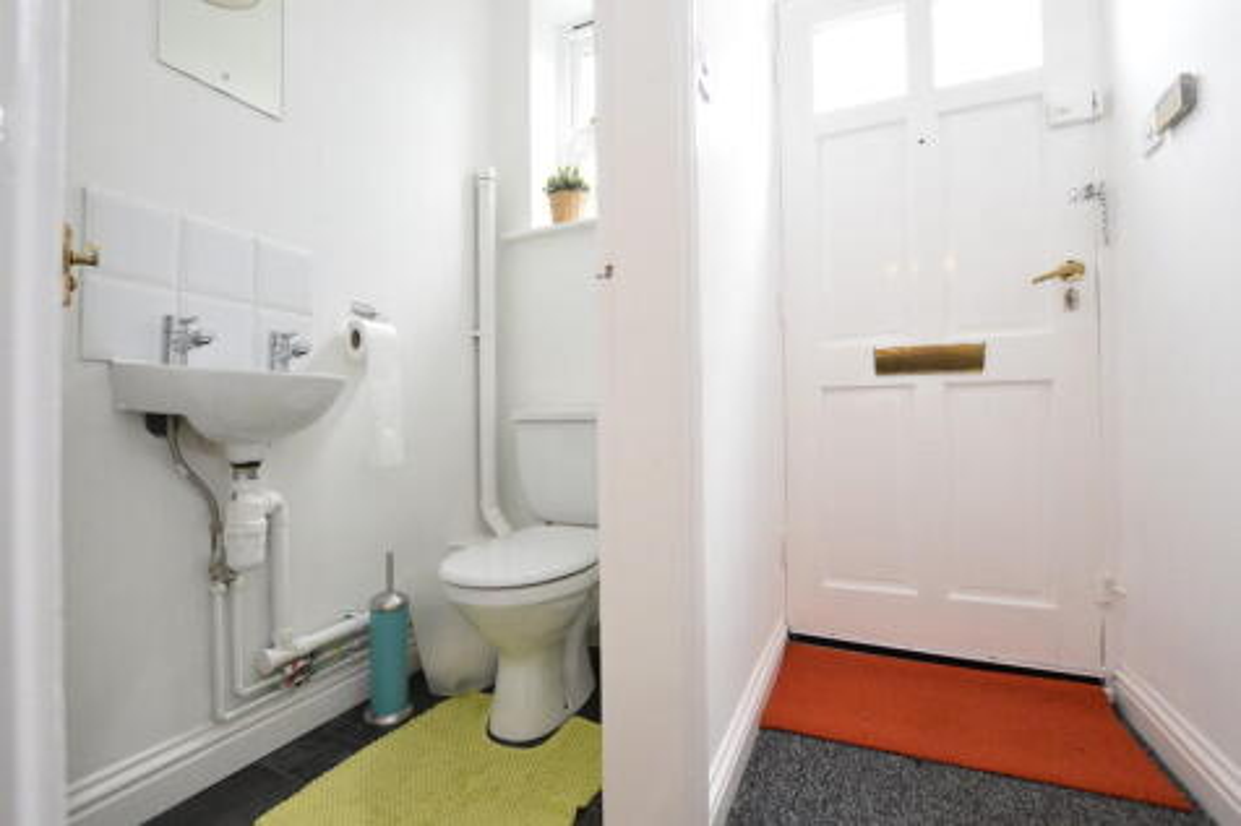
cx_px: 620
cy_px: 413
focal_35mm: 15
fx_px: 517
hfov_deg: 100.4
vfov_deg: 77.3
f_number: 5.6
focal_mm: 10
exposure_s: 1/60
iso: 1600
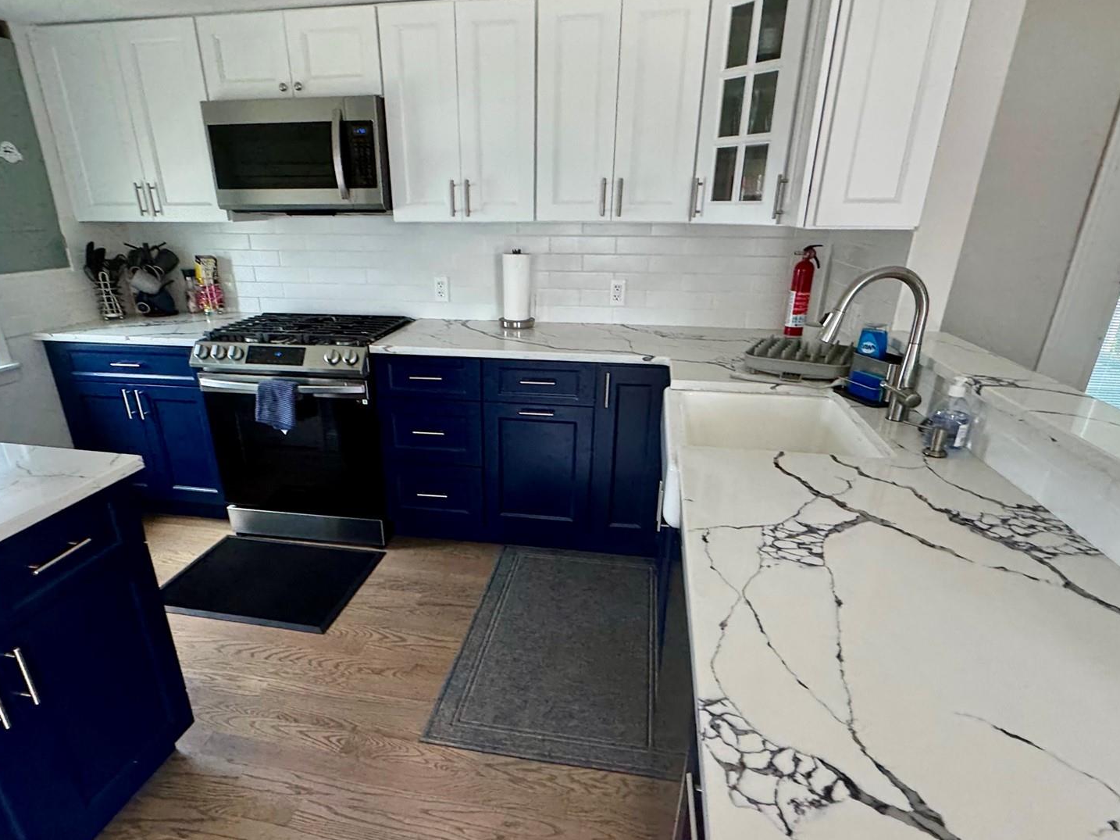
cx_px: 516
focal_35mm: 20
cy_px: 484
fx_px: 647
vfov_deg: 65.6
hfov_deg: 81.6
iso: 250
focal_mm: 2.22
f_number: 2.2
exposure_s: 1/99
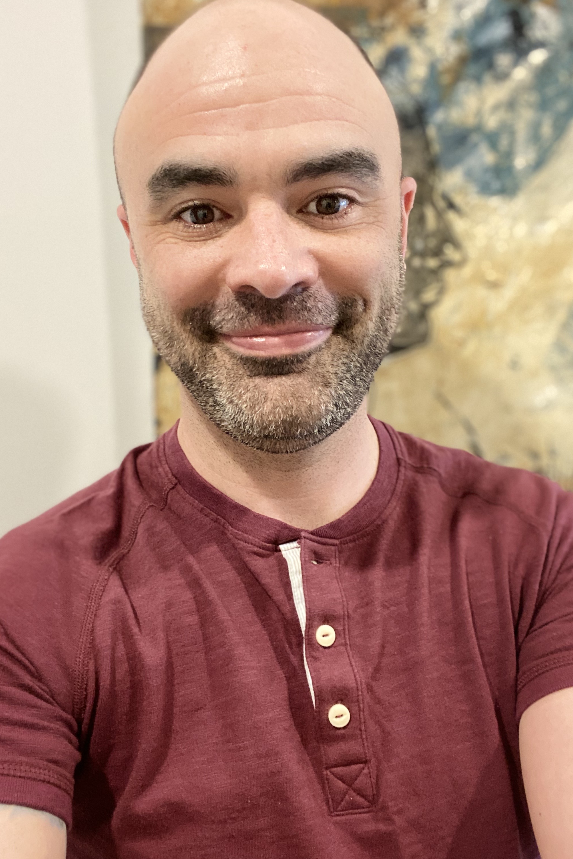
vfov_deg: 58.7
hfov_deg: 41.1
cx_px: 261
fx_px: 764
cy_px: 435
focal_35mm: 32
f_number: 2.2
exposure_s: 1/40
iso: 320
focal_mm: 2.71
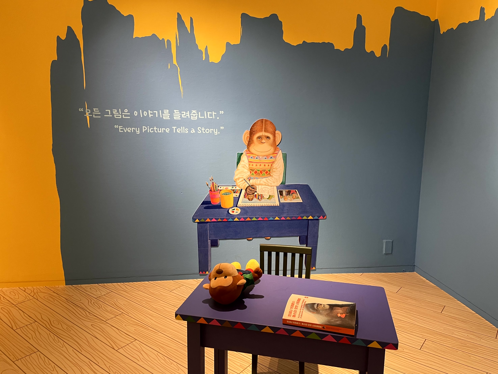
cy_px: 187
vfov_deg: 53.1
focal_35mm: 26
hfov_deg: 67.3
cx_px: 249
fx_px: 374
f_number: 1.6
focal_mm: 4.2
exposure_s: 1/60
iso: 125
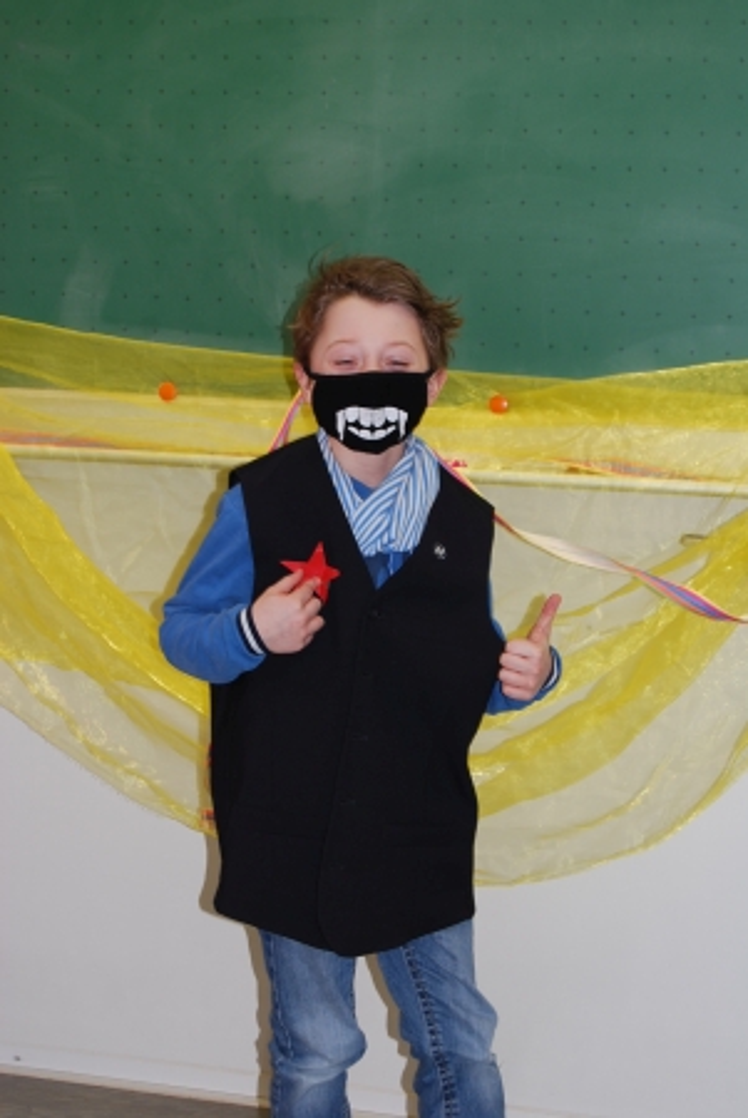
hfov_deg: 17.5
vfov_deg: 26.0
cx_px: 374
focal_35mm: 78
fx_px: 2425
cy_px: 559
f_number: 5.6
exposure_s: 1/60
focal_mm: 52
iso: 220
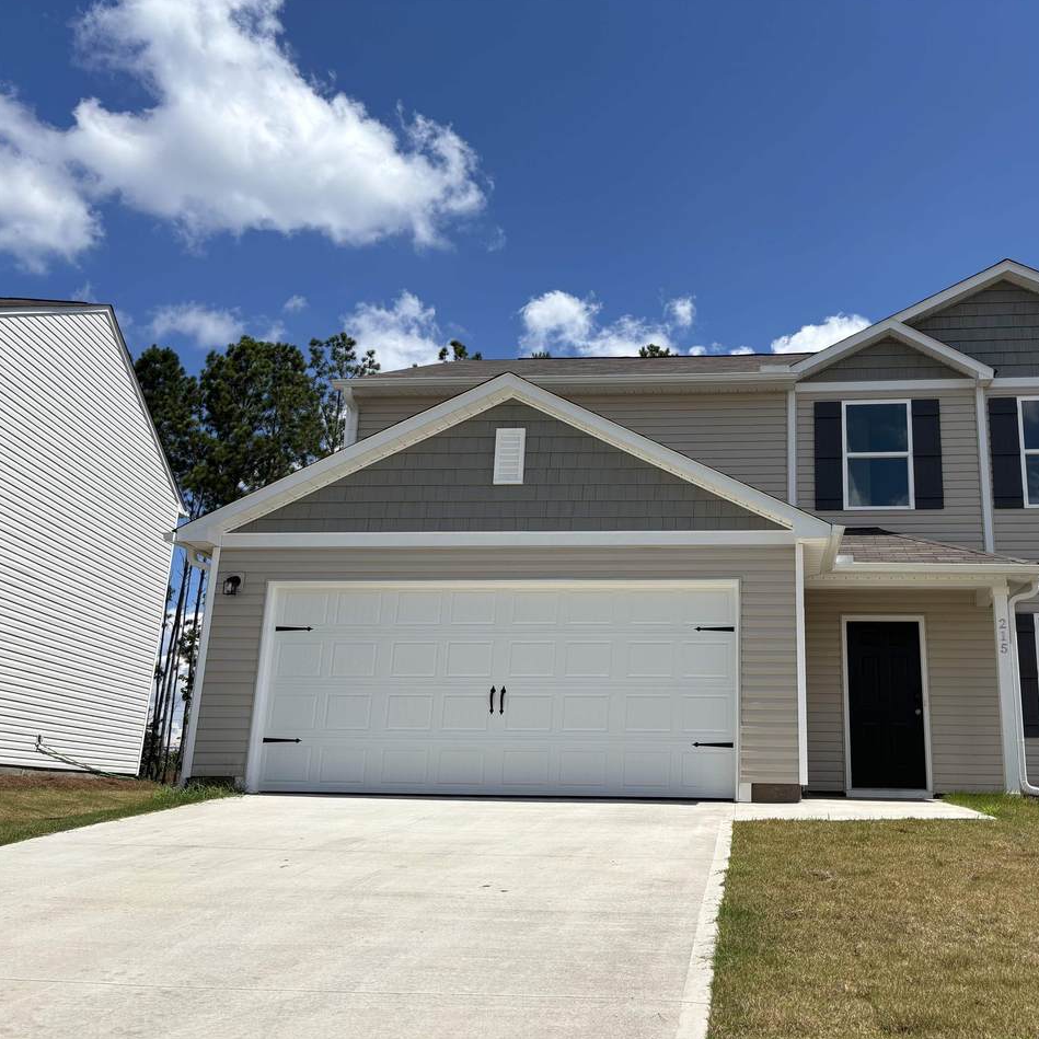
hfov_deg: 51.5
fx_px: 1053
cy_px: 518
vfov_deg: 52.5
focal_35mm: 31
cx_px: 696
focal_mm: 5.96
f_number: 1.6
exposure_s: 1/5076
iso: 50
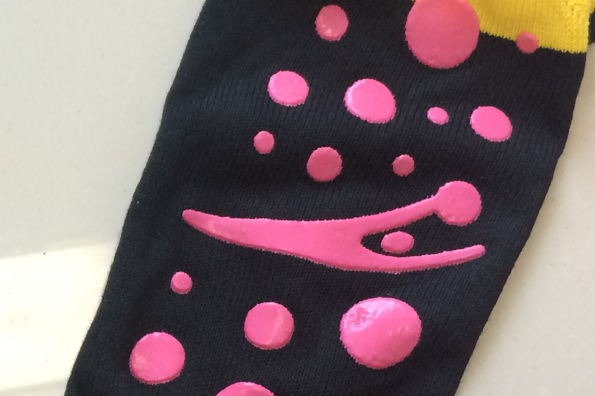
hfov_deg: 23.7
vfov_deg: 16.6
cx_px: -6
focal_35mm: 82
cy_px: 168
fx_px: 1355
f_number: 2.2
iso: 64
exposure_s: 1/33
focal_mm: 4.15
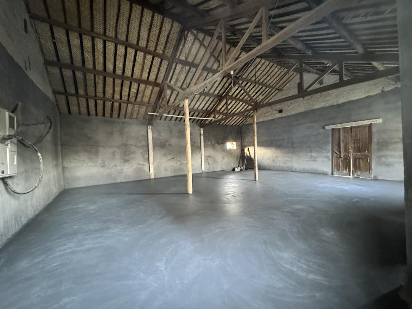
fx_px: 167
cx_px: 206
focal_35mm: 14
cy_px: 154
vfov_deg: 85.7
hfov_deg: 102.1
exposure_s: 1/40
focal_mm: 2.22
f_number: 2.2
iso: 1600
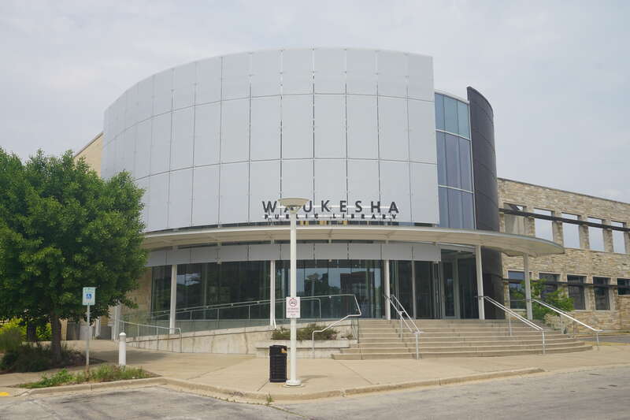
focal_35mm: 34
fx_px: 604
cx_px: 315
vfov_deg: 38.3
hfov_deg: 55.1
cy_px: 210
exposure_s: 1/200
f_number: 11
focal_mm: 23
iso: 100
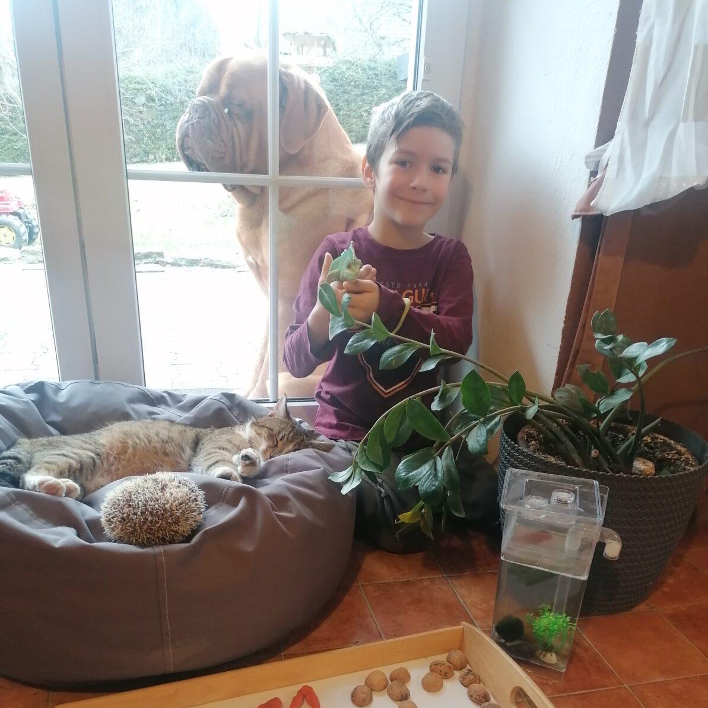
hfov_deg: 51.1
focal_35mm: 32
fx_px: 740
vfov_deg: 50.2
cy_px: 473
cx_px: 355
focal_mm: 4.75
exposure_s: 1/33.3
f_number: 1.8
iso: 200
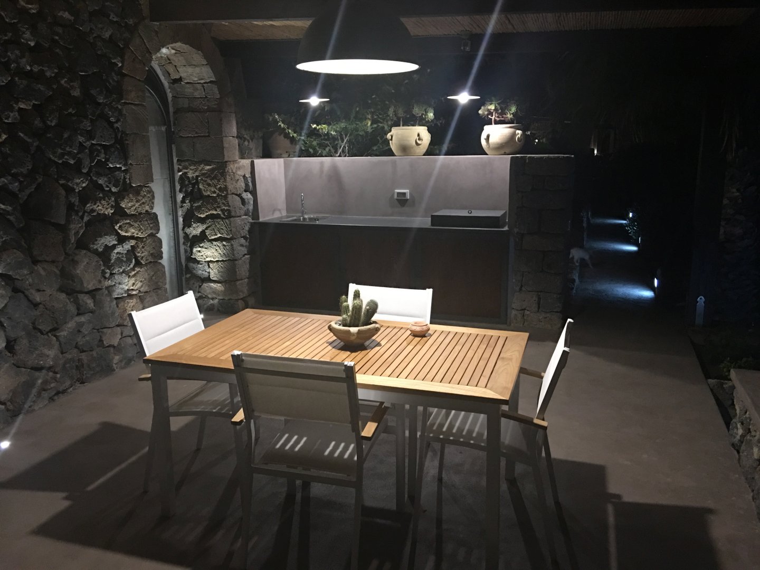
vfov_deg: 48.2
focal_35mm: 29
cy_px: 285
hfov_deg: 61.7
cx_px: 380
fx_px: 637
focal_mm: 4.15
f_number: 2.2
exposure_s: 1/8
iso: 125
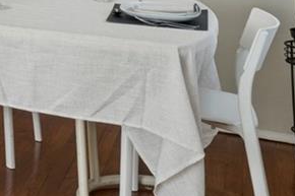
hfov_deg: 14.2
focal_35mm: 99
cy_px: -171
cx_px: -408
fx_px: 811
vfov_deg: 12.5
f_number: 11
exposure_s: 1/5
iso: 100
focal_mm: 14
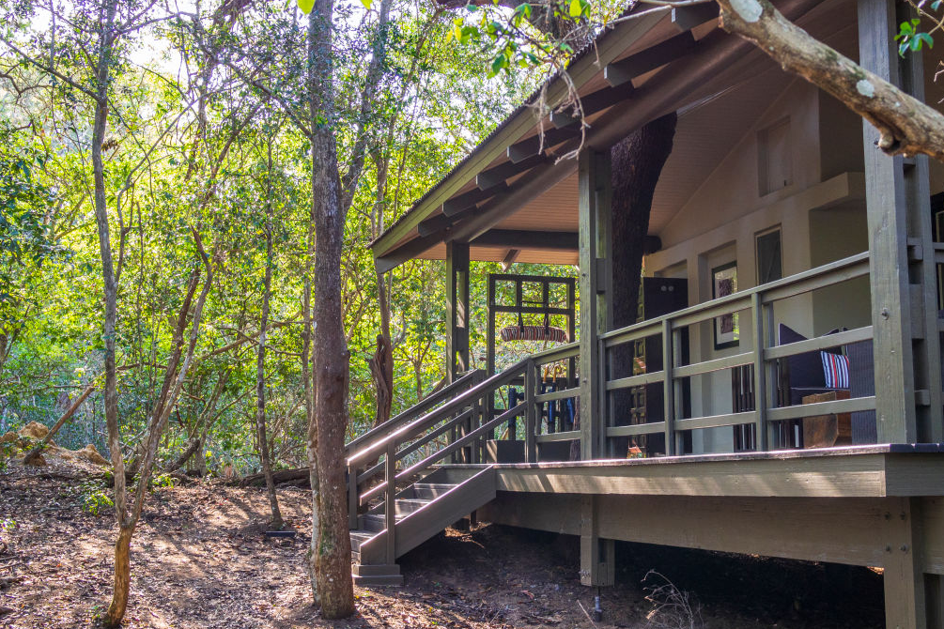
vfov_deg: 25.5
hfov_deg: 37.5
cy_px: 287
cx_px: 476
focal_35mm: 53
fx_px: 1390
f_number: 5
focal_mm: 25
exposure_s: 1/40
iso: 400
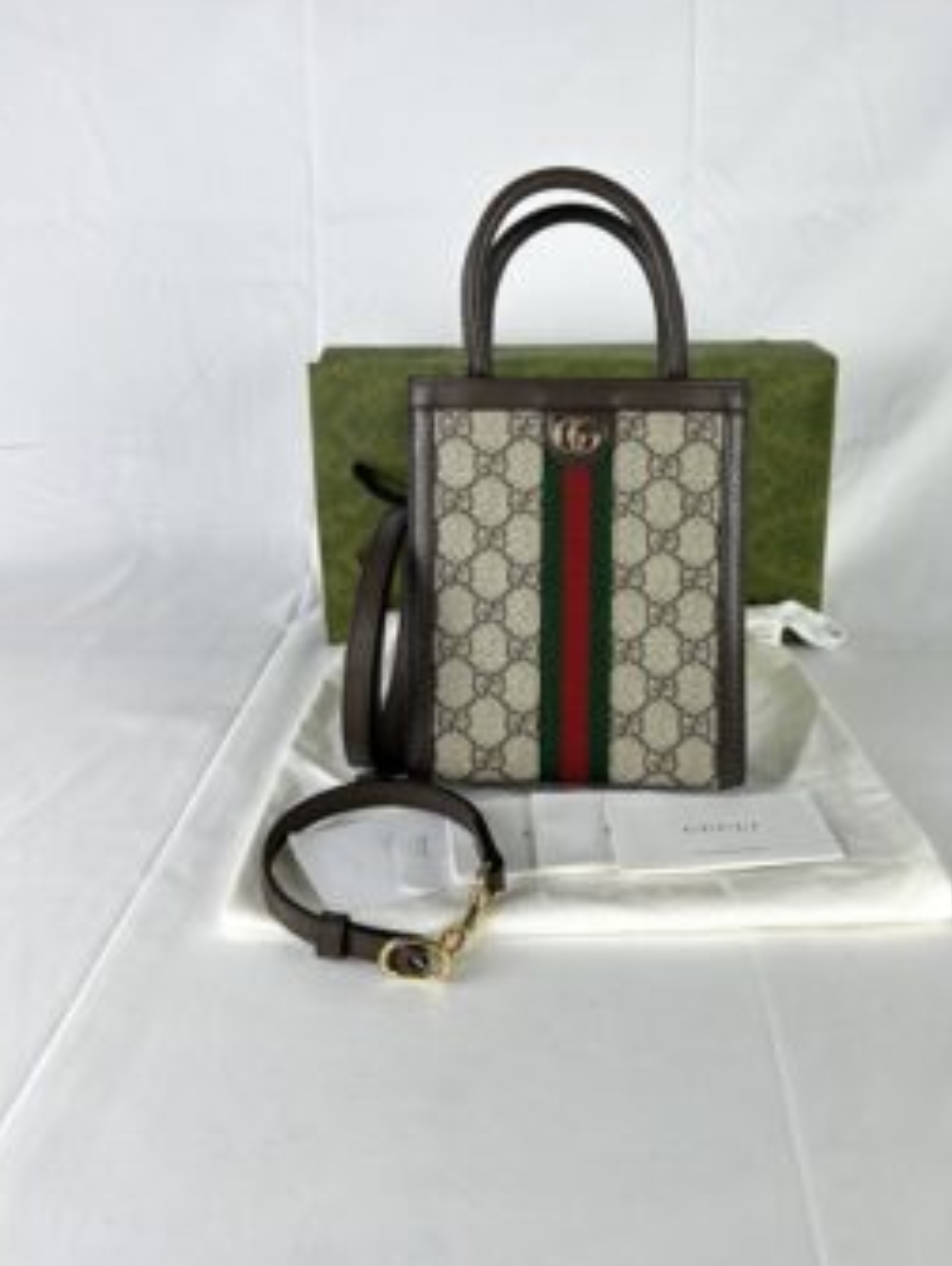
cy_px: 529
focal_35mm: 31
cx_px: 552
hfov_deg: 45.4
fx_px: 1135
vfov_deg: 58.0
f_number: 1.5
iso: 40
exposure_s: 1/162
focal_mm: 5.7
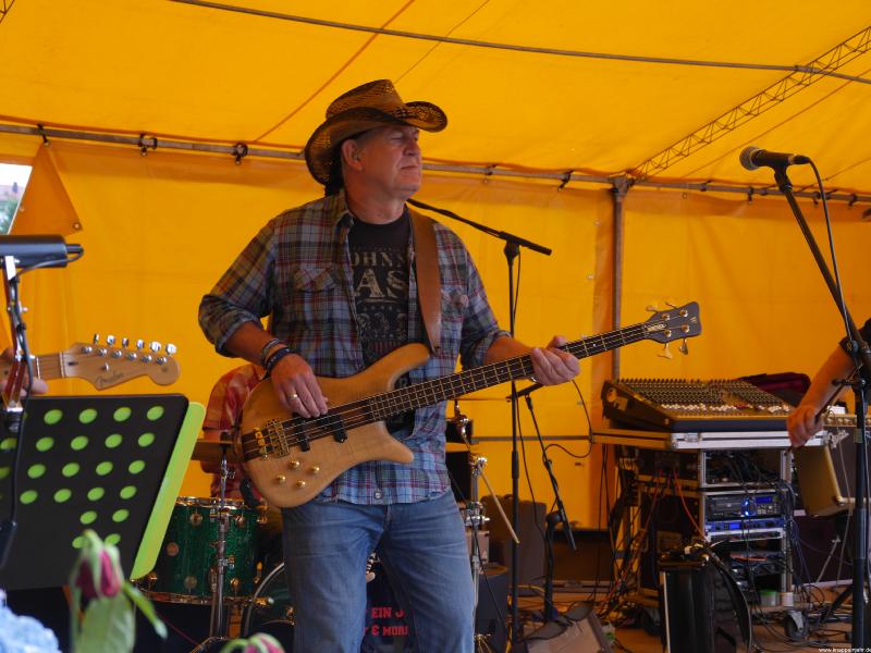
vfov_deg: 22.9
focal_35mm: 64
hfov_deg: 30.3
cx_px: 436
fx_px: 1610
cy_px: 326
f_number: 5
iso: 200
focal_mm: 32
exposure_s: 1/80
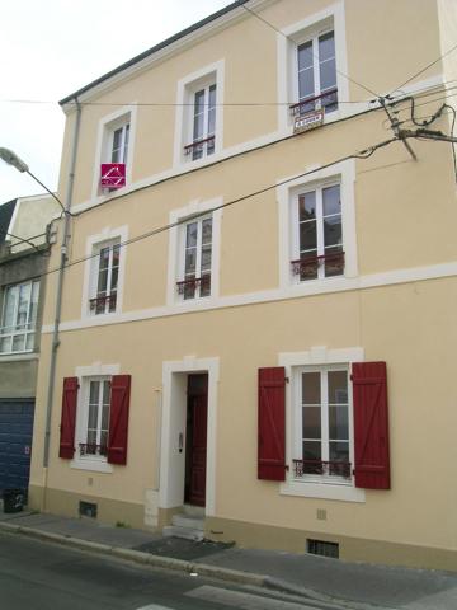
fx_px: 493
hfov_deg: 49.7
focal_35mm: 28
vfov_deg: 63.4
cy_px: 305
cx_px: 228
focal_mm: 5.8
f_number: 5.6
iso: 50
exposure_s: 1/212
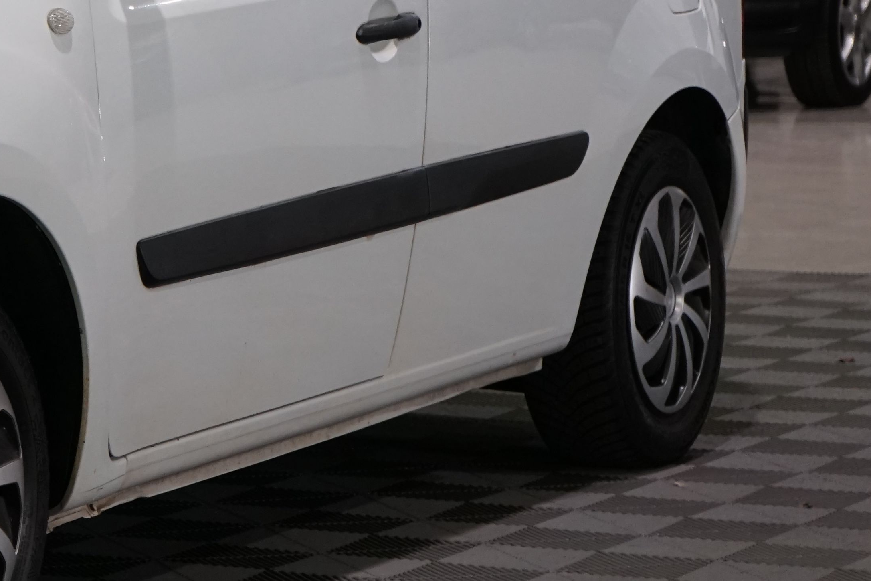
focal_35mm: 185
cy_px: 39
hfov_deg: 10.9
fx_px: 4476
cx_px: -238
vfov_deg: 7.4
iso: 1250
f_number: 5.6
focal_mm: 67
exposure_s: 1/160
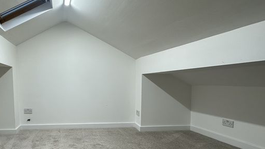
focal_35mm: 24
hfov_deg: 73.3
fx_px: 169
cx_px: 82
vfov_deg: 47.1
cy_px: 97
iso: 64
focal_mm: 2.22
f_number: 2.2
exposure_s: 1/100
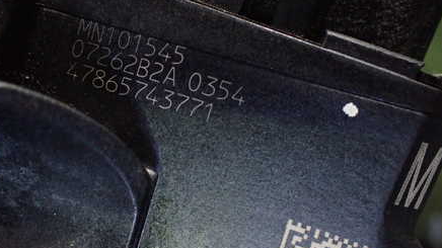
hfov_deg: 45.0
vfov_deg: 26.5
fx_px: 527
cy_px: 102
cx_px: 161
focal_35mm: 45
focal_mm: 5.4
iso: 800
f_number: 2.3
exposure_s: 1/125
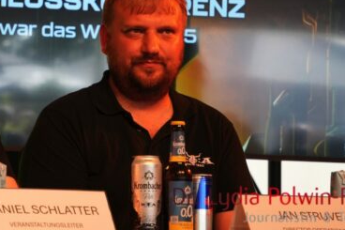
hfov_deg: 7.3
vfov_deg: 4.9
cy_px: 35
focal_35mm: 282
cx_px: 122
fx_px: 2701
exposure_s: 1/160
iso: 640
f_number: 5.6
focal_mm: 90
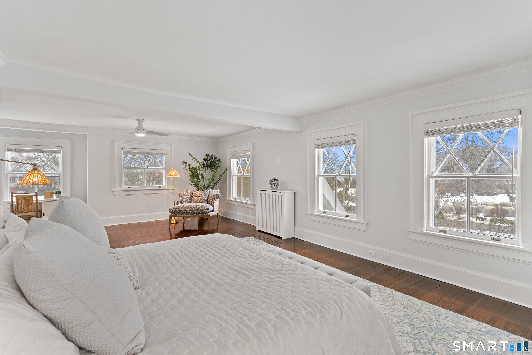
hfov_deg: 93.3
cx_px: 266
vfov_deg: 70.4
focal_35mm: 17
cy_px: 178
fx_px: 251
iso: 320
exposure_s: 1/6
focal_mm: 17
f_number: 8
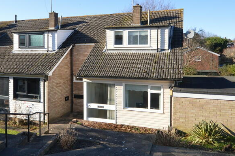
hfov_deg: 61.2
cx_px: 115
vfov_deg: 42.7
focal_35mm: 30
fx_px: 199
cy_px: 60
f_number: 6.3
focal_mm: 11.5
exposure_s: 1/160
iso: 100
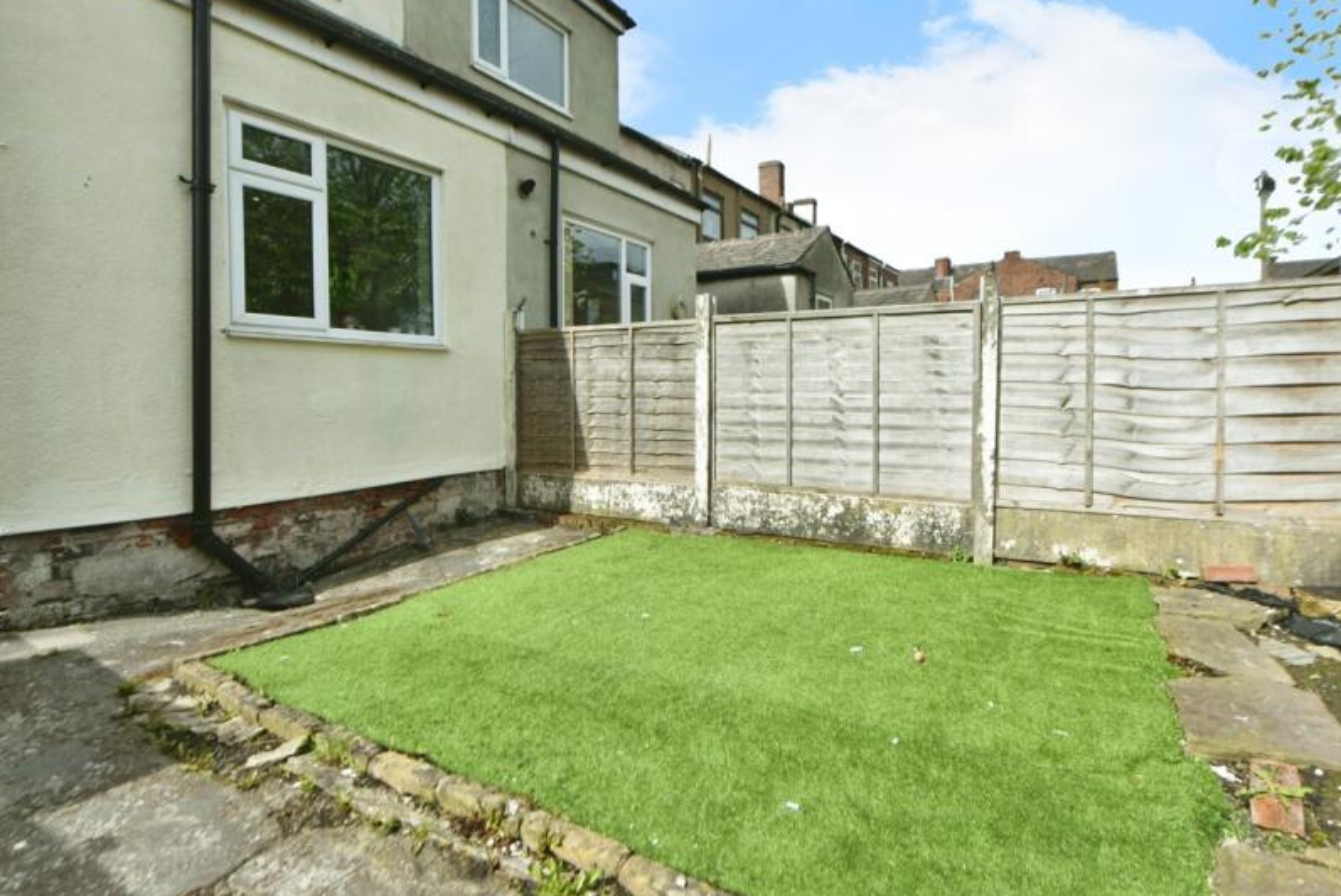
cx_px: 711
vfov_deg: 67.4
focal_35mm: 18
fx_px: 671
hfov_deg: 89.9
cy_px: 424
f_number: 5.6
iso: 500
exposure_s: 1/2500
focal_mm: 14
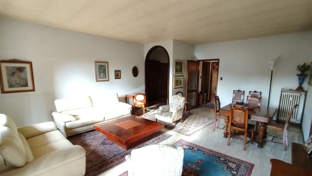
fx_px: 141
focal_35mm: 17
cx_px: 151
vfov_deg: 63.8
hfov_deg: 95.9
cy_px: 94
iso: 200
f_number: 2.2
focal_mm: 1.65
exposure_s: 1/33
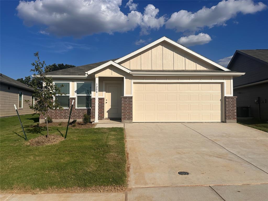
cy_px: 100
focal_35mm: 24
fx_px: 186
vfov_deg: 56.8
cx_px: 134
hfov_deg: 71.6
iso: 80
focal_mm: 6.86
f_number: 1.78
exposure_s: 1/13699
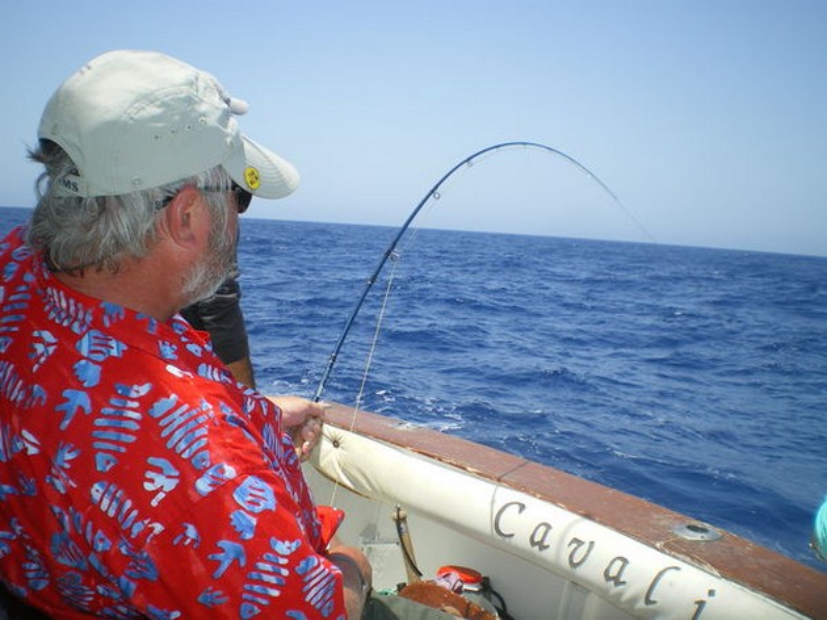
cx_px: 414
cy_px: 310
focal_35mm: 36
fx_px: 860
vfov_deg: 39.6
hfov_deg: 51.4
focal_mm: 6.3
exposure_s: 1/320
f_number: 4.6
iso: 50
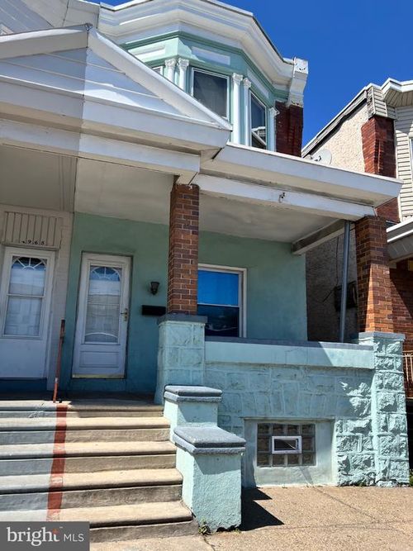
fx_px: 414
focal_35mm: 26
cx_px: 206
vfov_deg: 67.3
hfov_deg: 53.0
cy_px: 276
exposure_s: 1/3165
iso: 50
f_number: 1.5
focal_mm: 5.7
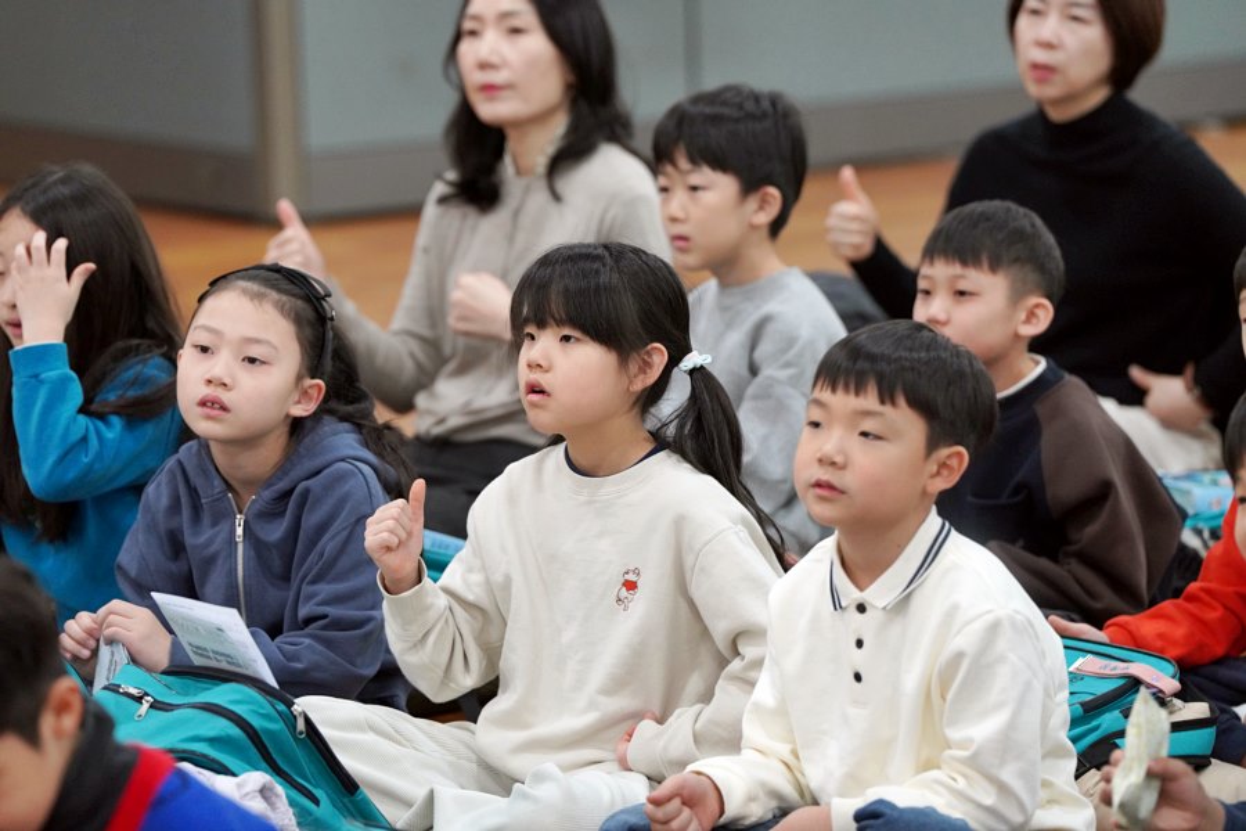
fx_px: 6922
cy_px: 416
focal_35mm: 200
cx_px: 623
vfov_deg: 6.9
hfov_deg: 10.3
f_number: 4
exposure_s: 1/250
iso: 3200
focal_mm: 200
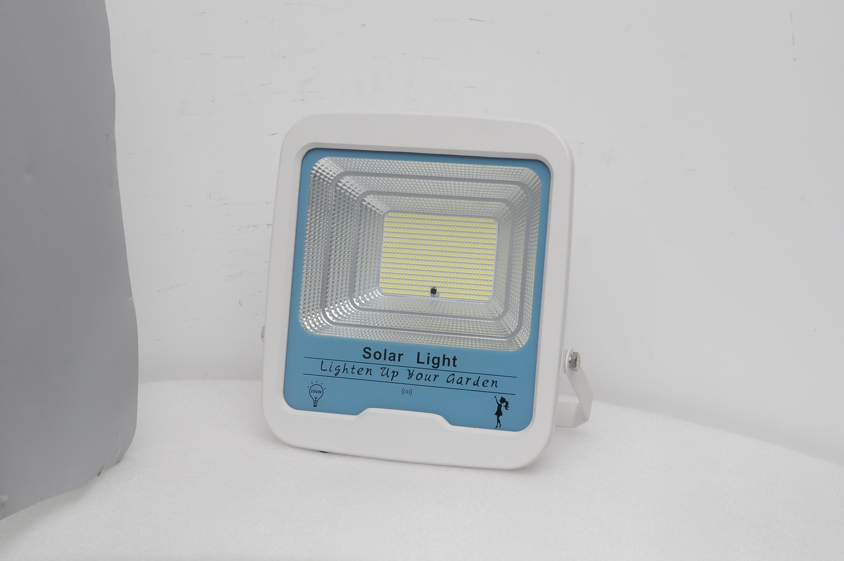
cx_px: 422
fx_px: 1756
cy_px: 280
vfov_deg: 18.1
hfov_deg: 27.0
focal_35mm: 75
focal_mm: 50
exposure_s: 1/100
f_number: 8
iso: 1000
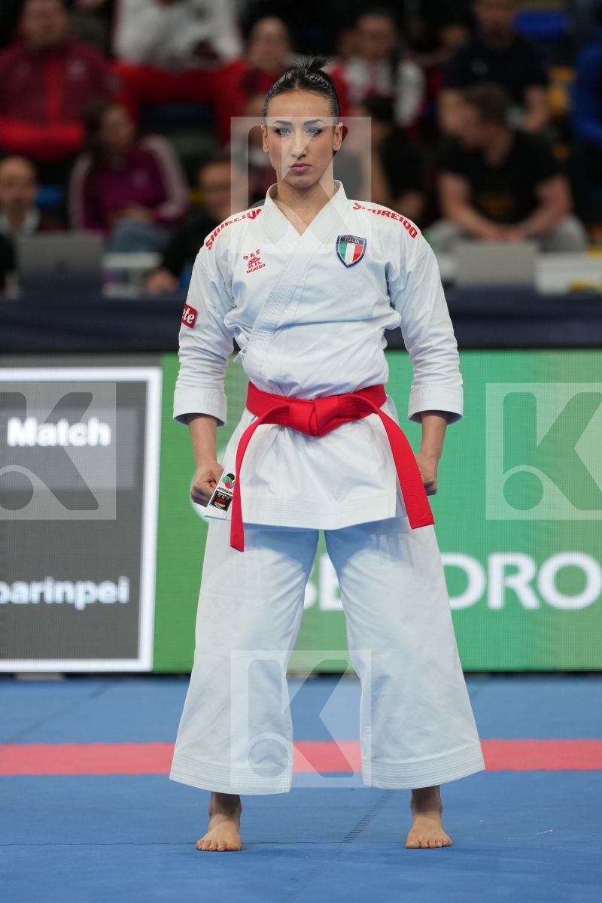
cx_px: 301
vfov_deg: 6.9
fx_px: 7524
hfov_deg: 4.6
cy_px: 452
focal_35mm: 300
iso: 1000
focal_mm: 200
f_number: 2.8
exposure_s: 1/500
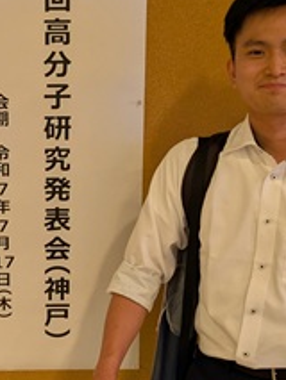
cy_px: 231
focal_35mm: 78
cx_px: 25
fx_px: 858
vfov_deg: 25.0
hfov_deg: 18.6
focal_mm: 5.43
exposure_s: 1/40
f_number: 1.89
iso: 204
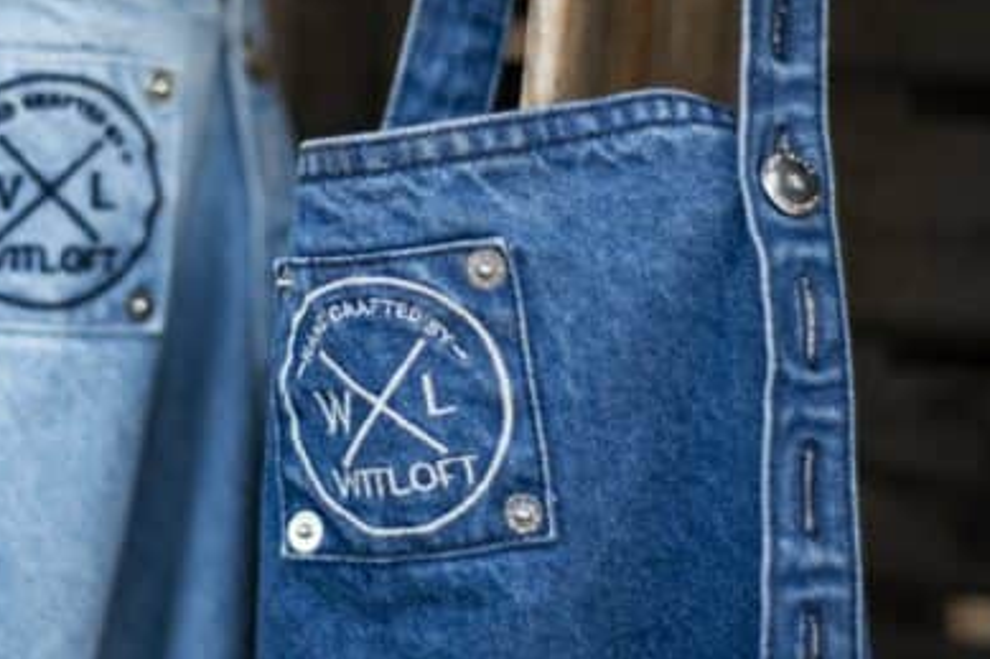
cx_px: 280
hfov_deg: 22.5
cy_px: 240
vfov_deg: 15.2
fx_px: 2474
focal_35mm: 90
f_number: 1.8
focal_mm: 50
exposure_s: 1/320
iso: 200
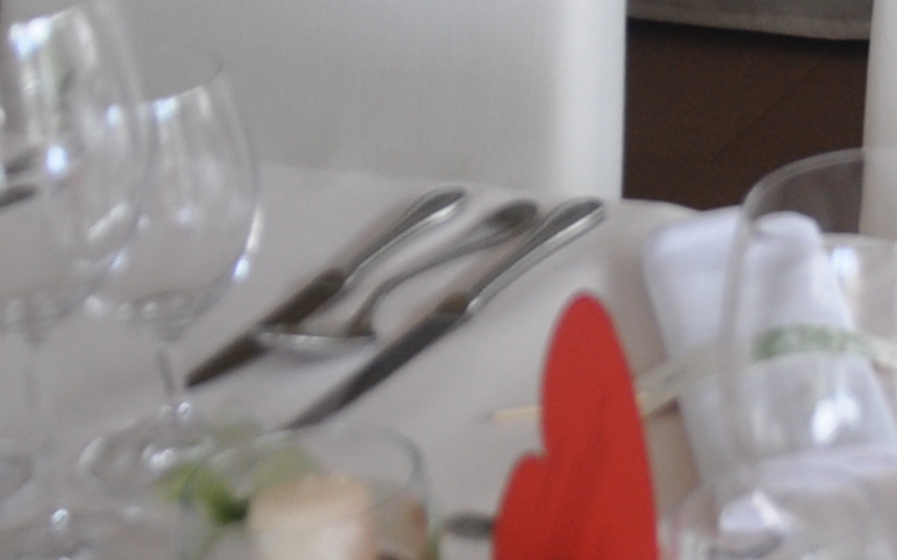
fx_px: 3642
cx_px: 1669
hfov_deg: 12.7
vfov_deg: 8.3
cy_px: -605
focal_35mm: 149
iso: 400
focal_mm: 22
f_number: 4
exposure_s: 1/60
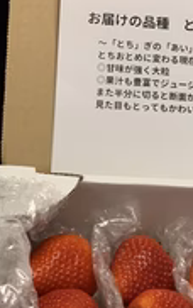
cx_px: 193
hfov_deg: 10.7
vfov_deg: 17.2
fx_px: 1017
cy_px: 171
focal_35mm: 121
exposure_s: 1/53
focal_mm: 6
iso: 100
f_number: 2.4
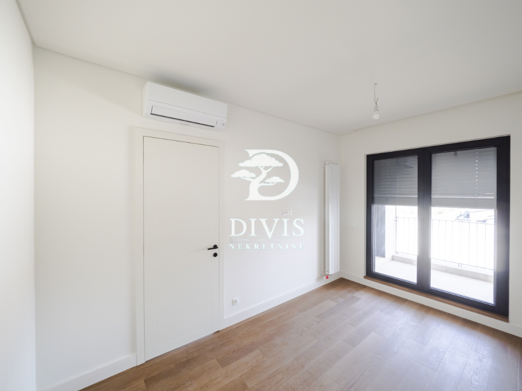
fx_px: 211
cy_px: 196
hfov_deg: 102.1
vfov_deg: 85.7
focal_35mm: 14
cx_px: 261
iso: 400
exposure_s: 1/80
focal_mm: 7
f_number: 4
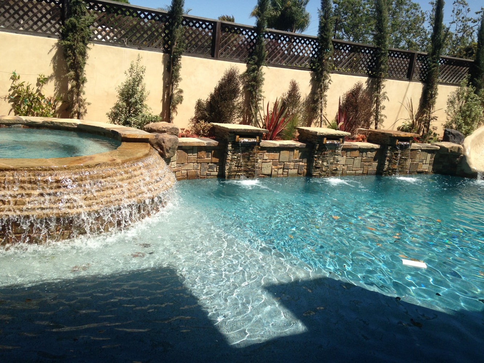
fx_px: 461
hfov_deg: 55.3
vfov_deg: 43.0
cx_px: 242
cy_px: 182
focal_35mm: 33
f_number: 2.4
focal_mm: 4.13
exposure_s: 1/1506
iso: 50
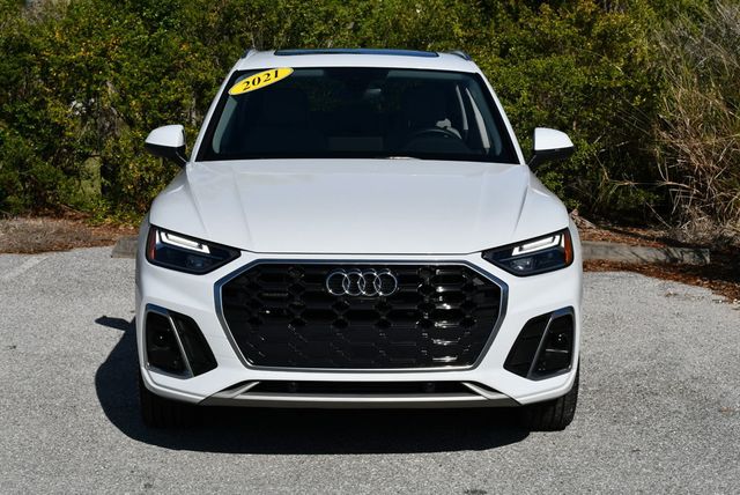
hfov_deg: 28.8
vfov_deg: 19.5
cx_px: 370
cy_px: 248
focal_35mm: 70
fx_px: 1440
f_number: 10
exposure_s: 1/400
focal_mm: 35
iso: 100
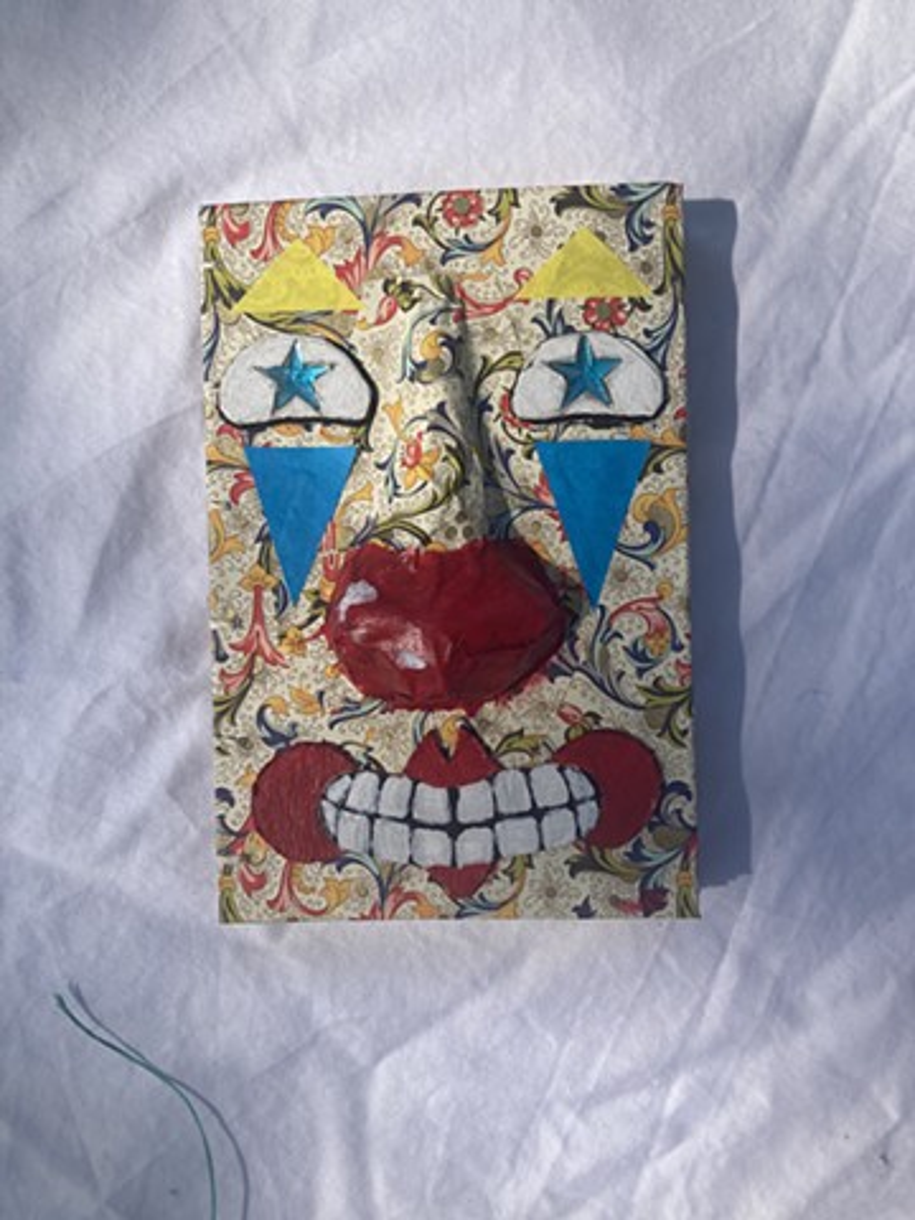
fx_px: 987
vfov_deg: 63.4
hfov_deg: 49.7
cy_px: 610
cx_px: 458
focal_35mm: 28
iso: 20
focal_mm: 4
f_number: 1.8
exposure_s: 1/1517
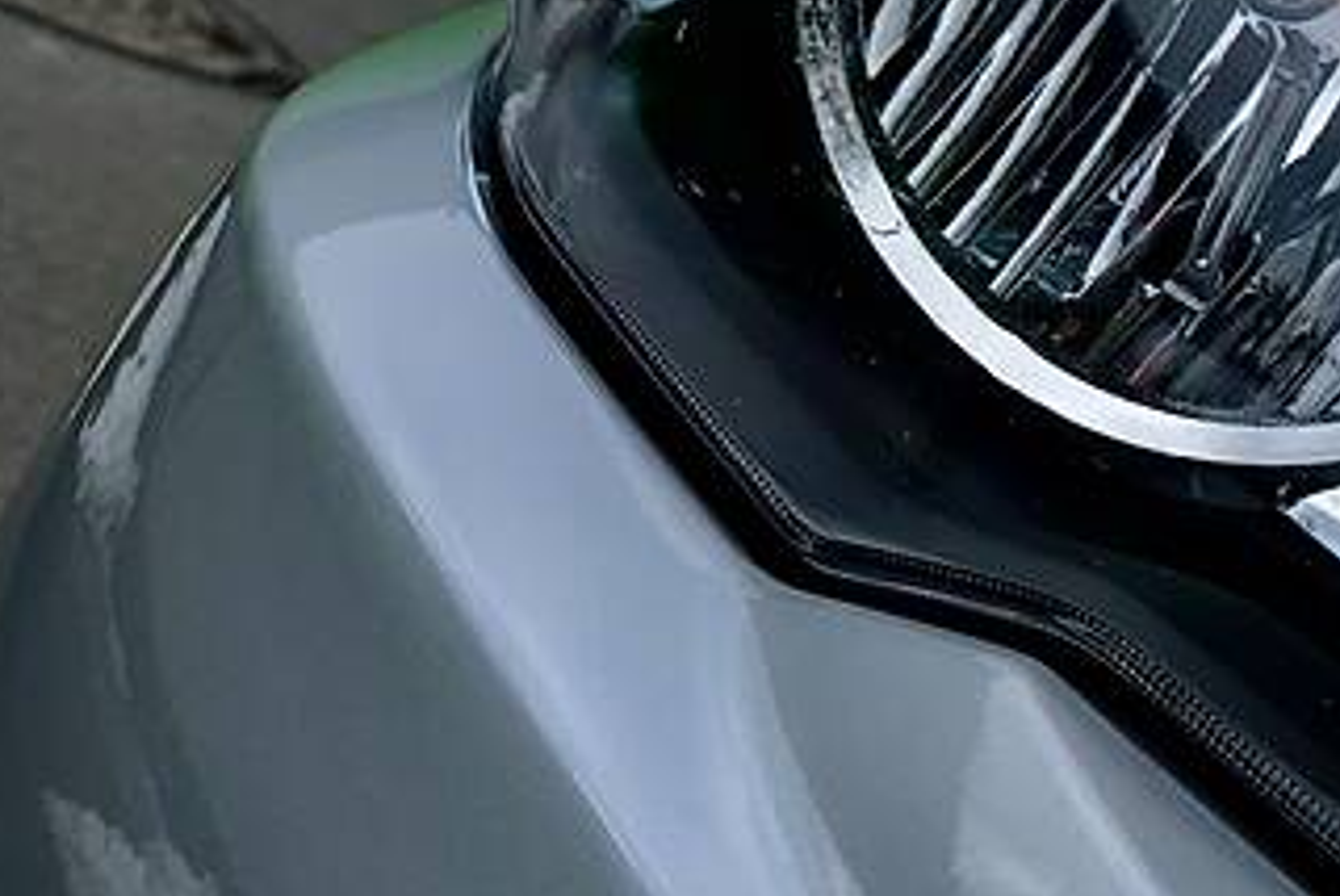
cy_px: 548
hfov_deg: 14.8
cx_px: 1512
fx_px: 5029
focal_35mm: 135
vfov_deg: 10.2
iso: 16
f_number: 2.4
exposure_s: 1/564
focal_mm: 6
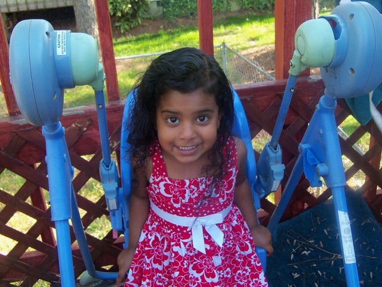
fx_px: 463
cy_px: 144
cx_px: 191
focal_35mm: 42
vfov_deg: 34.3
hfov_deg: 44.8
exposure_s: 1/40
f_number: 3.7
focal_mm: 7.5
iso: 100
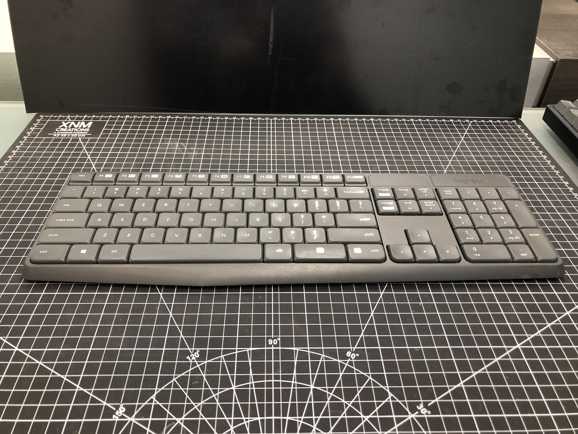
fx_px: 468
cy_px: 217
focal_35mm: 28
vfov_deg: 49.7
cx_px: 289
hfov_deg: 63.4
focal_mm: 3.99
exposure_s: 1/15
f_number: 1.8
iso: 40
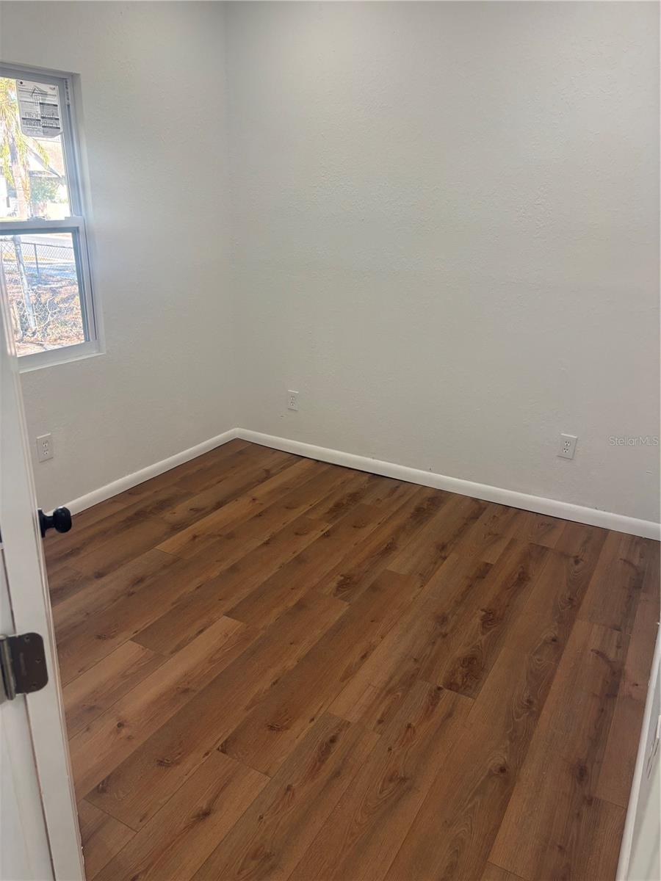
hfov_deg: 53.1
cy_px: 440
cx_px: 330
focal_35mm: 26
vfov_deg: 67.3
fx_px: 662
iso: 100
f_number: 1.6
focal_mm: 5.96
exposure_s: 1/120
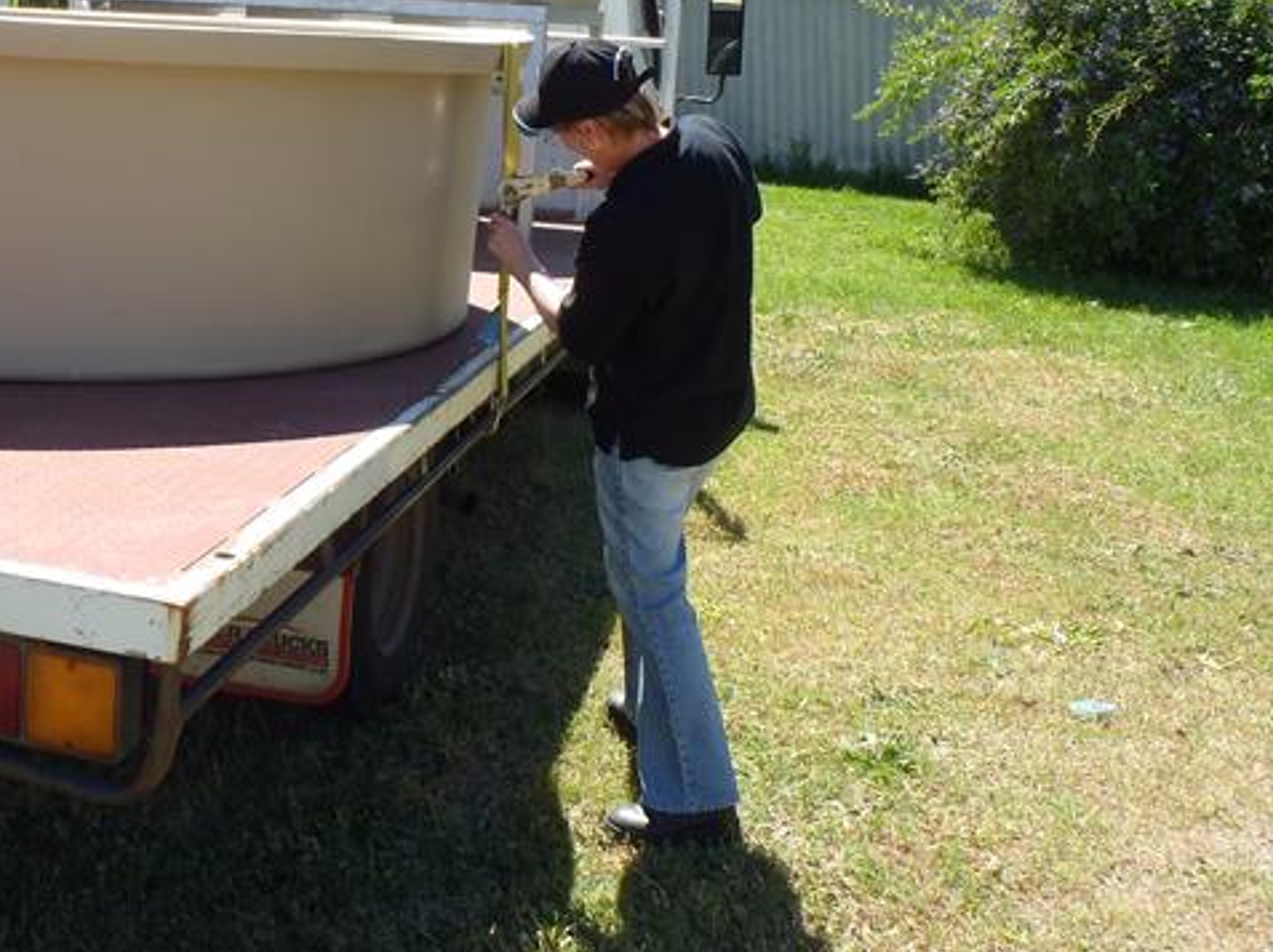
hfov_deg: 38.7
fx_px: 1727
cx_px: 232
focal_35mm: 47
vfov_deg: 30.0
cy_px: 176
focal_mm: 5
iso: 80
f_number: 3.9
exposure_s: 1/250
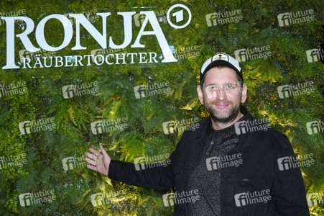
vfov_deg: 28.6
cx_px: 162
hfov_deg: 41.9
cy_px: 108
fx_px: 423
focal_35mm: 47
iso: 2000
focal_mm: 47
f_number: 5.6
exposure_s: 1/160
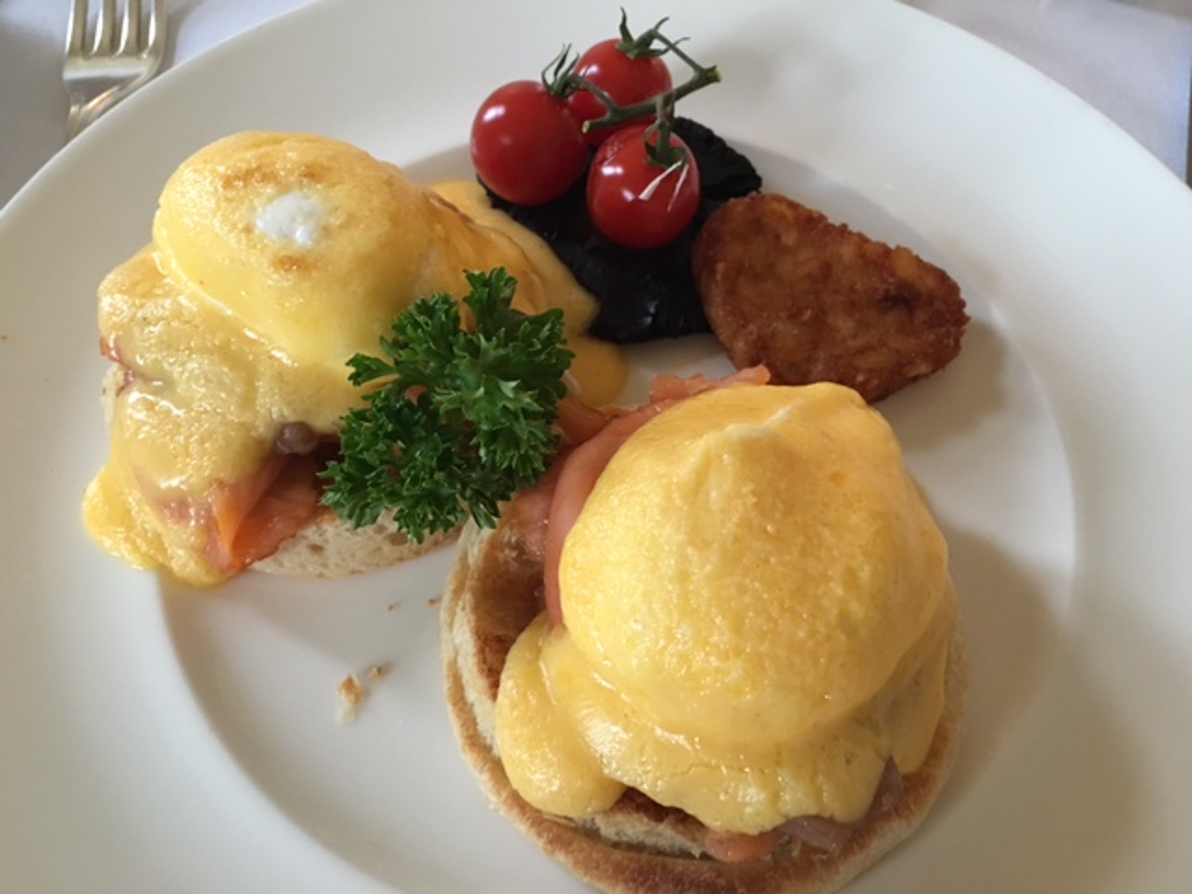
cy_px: 447
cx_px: 596
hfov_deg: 61.7
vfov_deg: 48.2
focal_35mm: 29
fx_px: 999
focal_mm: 4.15
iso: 100
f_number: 2.2
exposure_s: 1/10
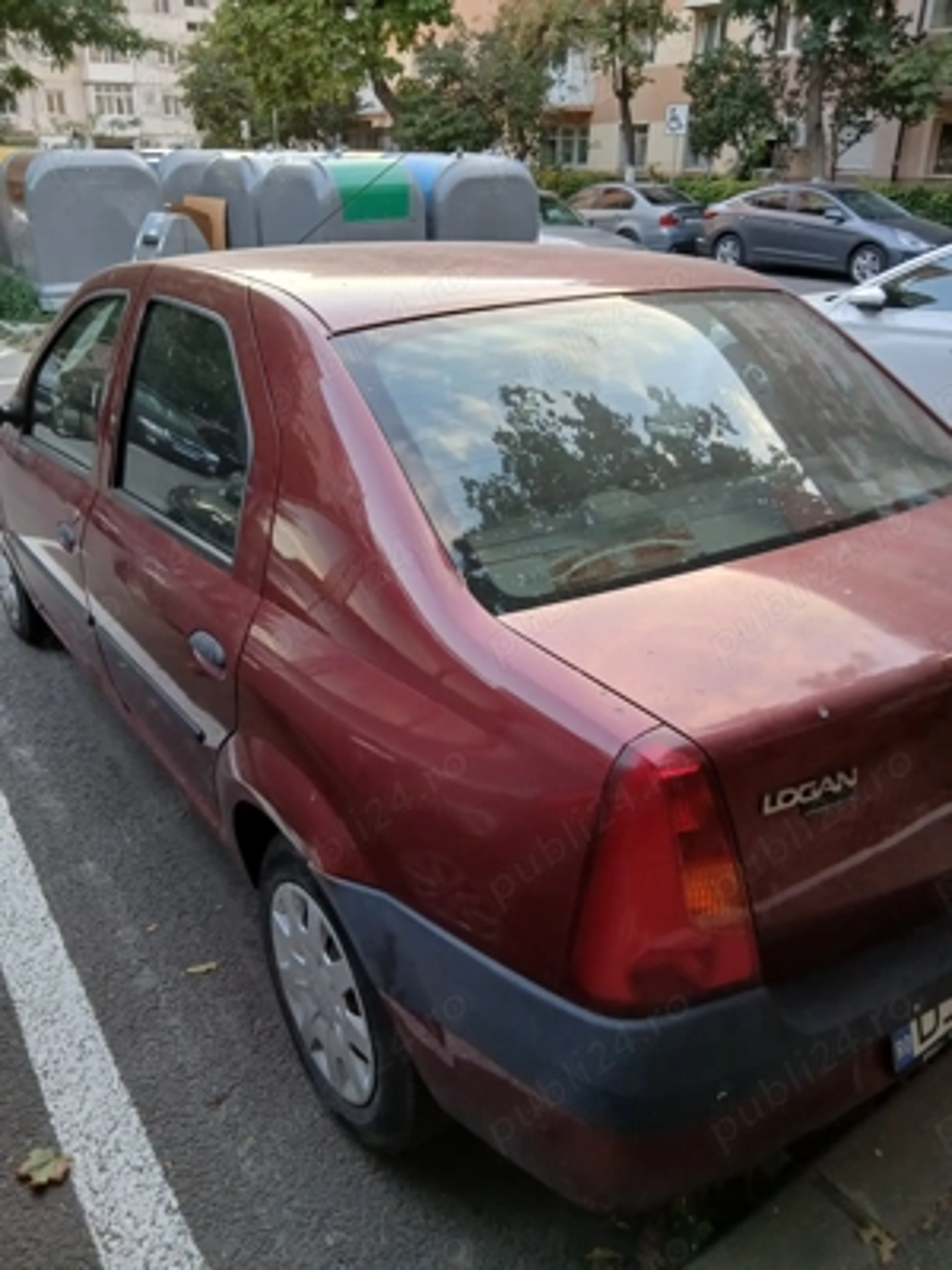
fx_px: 953
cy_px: 635
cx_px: 476
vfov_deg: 67.3
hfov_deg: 53.1
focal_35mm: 26
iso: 125
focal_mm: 3.98
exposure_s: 1/50
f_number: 1.8
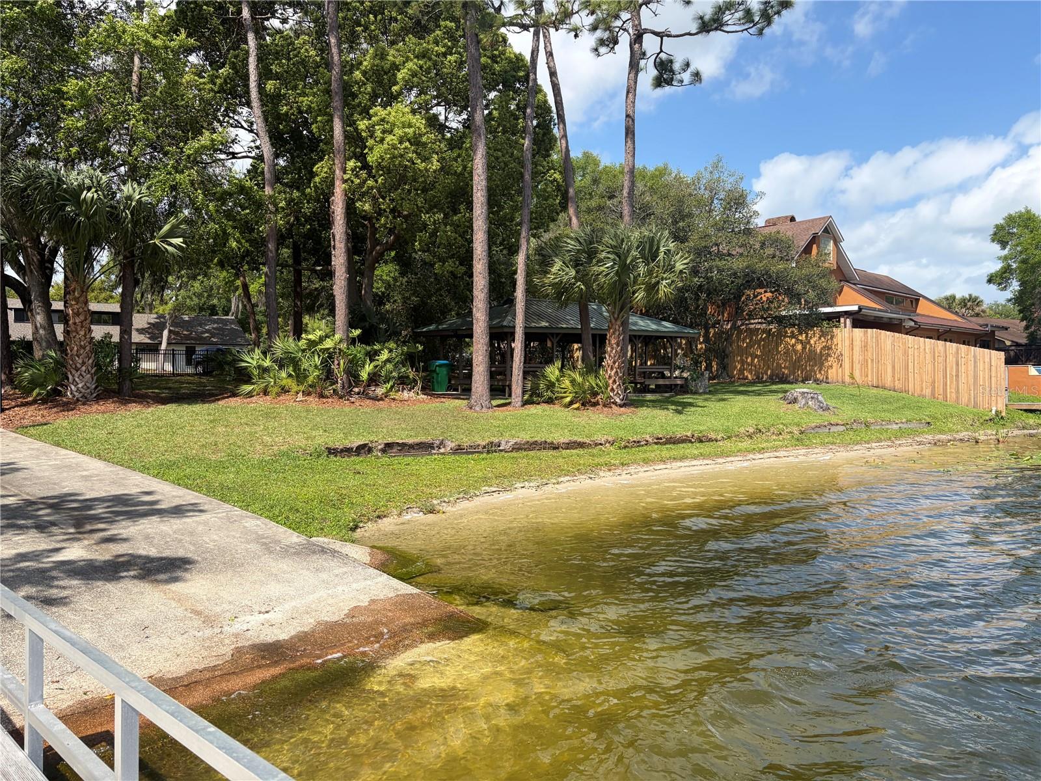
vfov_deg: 53.1
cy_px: 390
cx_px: 520
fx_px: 782
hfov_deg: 67.3
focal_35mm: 26
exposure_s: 1/2639
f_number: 1.6
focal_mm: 5.96
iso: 50
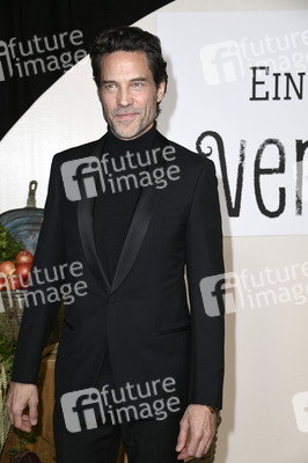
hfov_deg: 20.9
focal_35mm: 65
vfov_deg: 31.0
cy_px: 232
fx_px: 836
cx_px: 154
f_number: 5
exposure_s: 1/250
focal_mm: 65
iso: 500
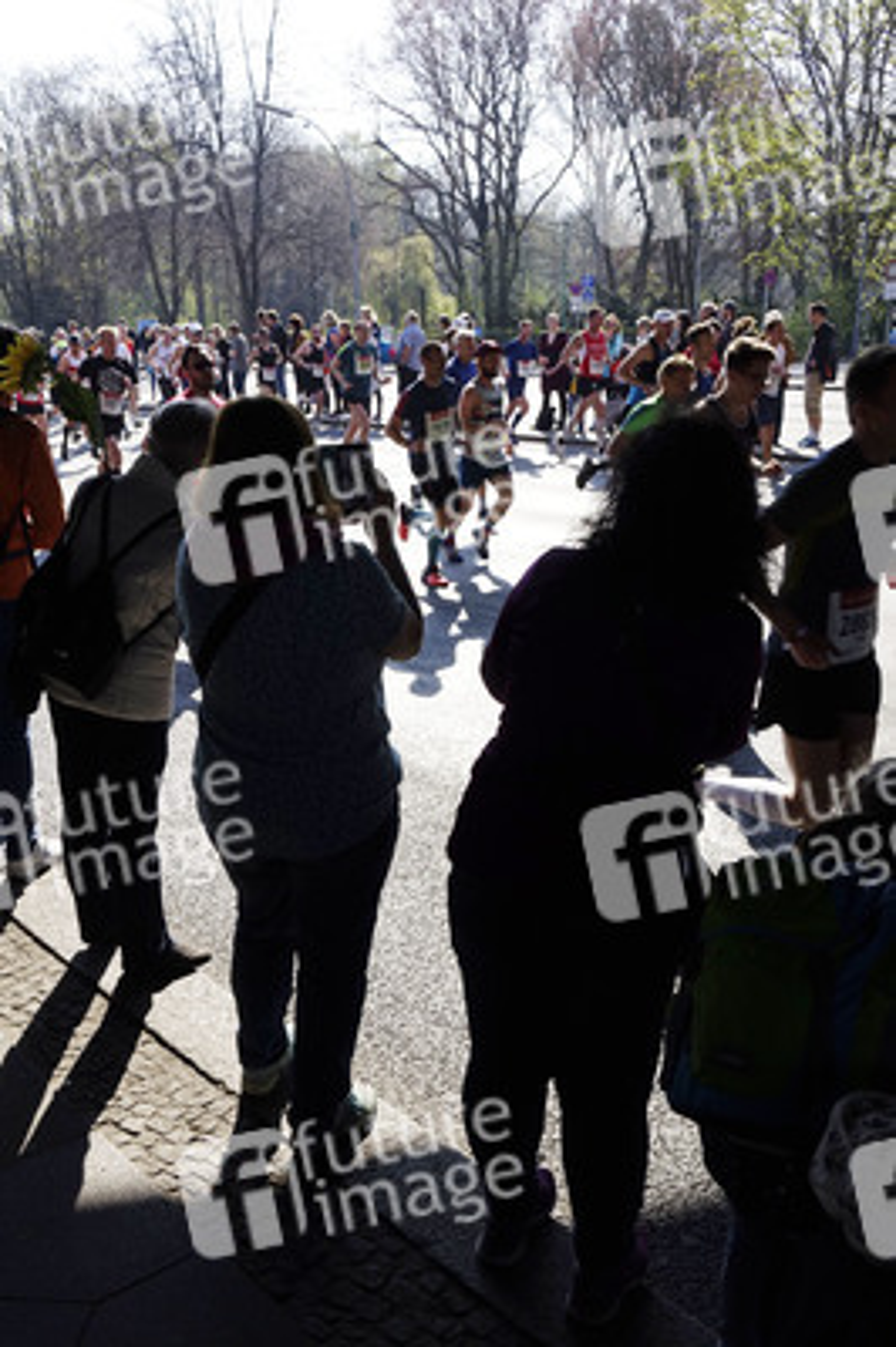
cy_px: 674
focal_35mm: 30
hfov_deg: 43.5
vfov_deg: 62.0
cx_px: 448
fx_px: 1122
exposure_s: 1/320
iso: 100
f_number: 5
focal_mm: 11.13
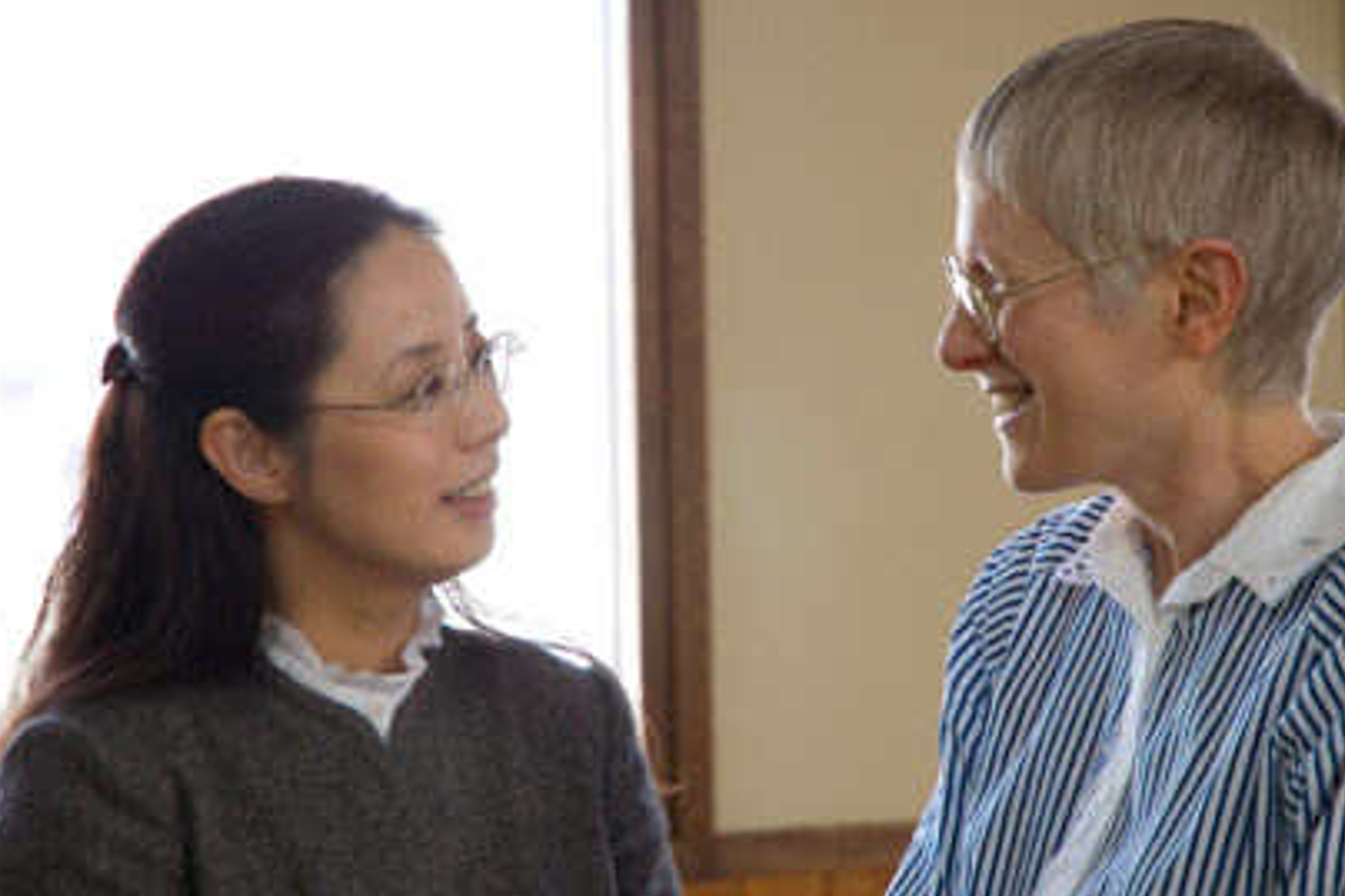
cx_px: 676
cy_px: 490
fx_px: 4369
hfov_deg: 17.5
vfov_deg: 11.7
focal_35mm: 117
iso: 400
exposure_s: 1/60
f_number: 4.5
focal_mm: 70
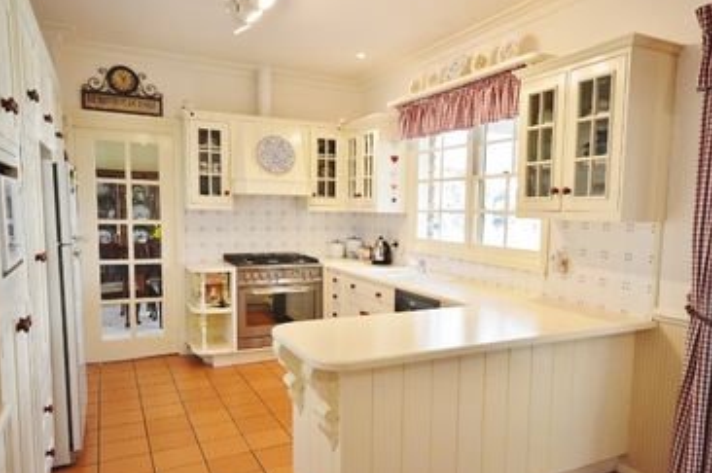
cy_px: 273
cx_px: 409
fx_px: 533
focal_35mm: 27
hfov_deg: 67.1
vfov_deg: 47.6
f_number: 4.8
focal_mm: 14
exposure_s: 1/60
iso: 800
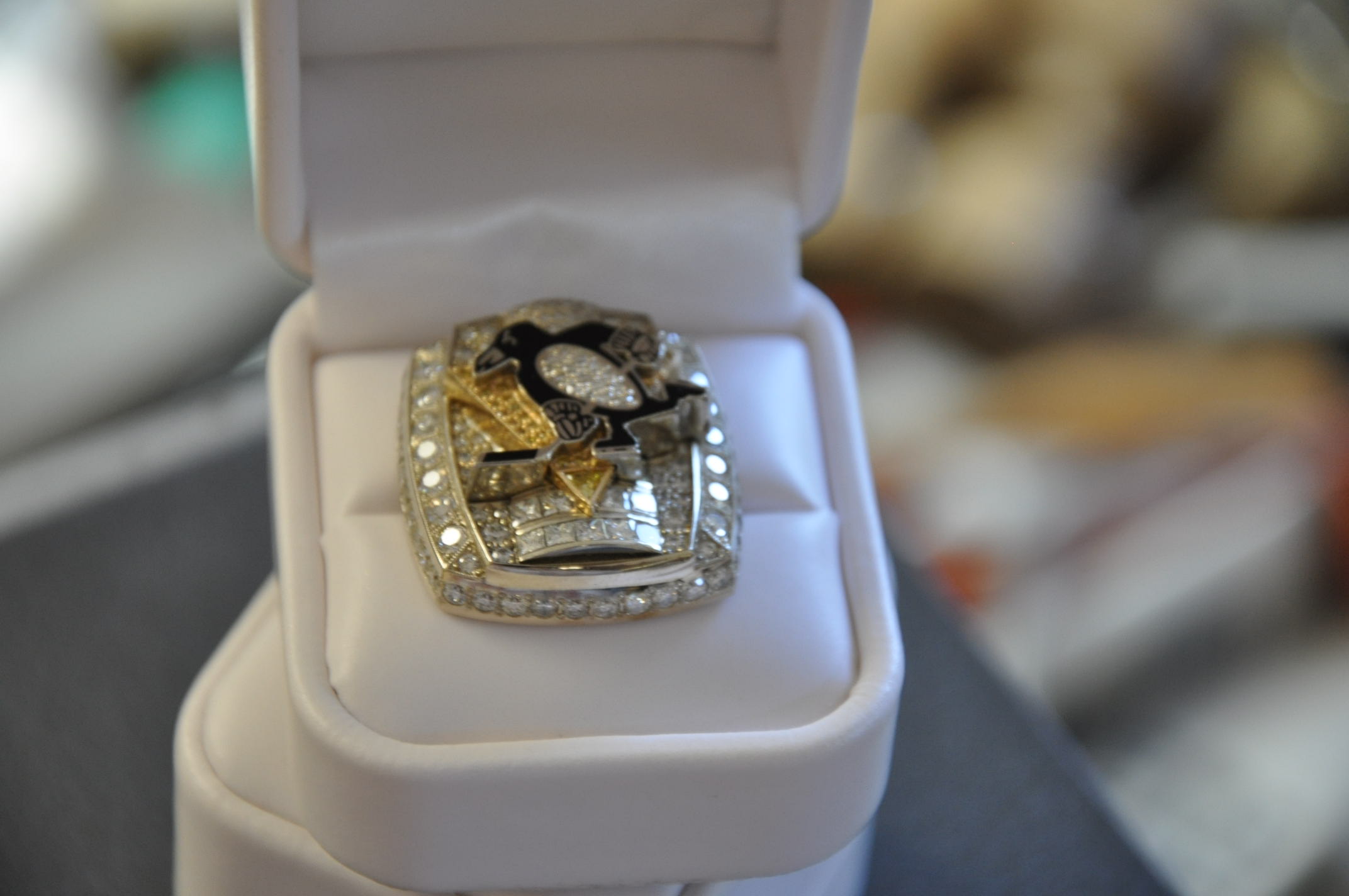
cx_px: 674
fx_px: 5895
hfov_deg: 13.1
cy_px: 448
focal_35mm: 158
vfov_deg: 8.7
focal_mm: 105
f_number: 5.6
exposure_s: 1/40
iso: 800
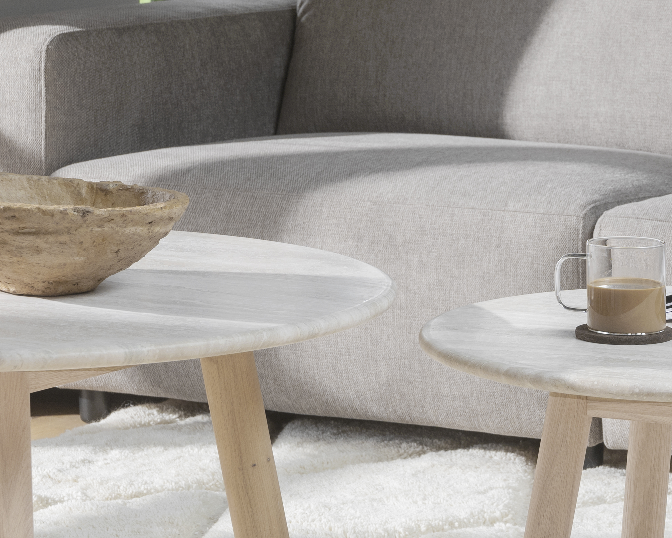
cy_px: 36
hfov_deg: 12.1
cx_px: 513
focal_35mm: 159
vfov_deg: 9.7
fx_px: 3162
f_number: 7.1
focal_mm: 50
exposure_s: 1/2.5
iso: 200
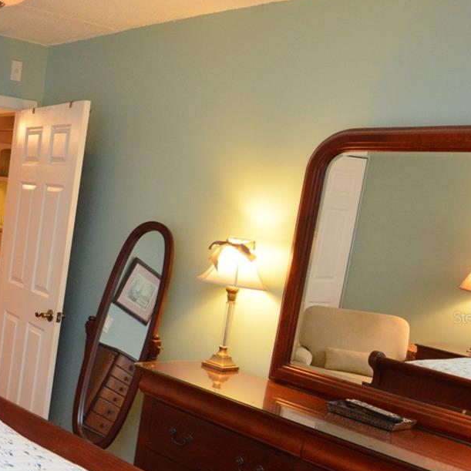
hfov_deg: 33.8
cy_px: 317
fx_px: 616
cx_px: -95
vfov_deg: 41.3
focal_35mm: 40
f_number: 4
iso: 900
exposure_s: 1/60
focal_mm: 12
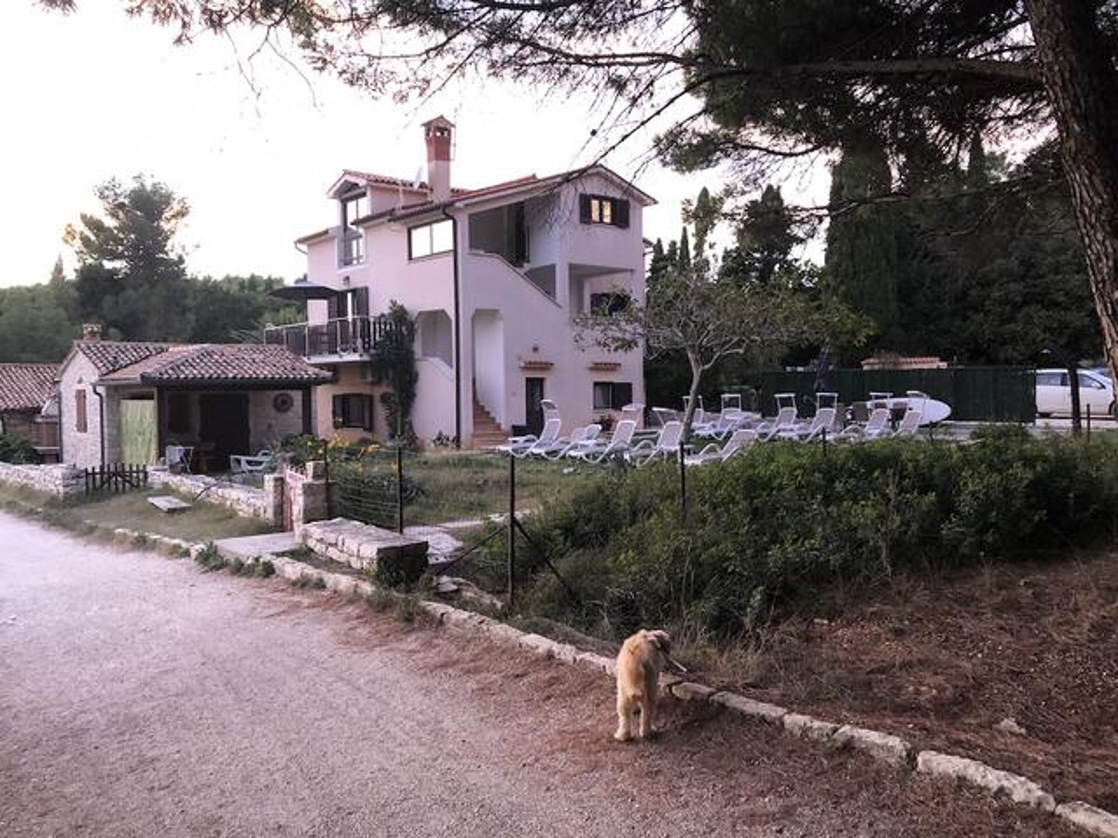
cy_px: 419
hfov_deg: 63.4
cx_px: 559
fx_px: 904
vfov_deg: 49.7
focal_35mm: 28
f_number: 1.8
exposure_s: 1/15
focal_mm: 3.99
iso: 100
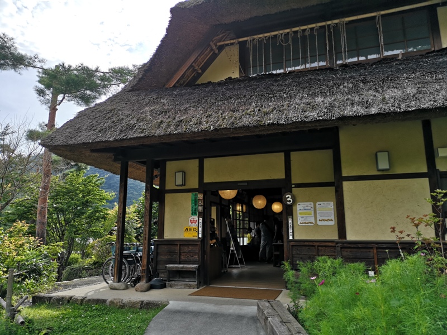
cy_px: 168
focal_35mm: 27
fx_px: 349
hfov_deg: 65.3
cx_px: 224
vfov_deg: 51.4
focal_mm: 3.95
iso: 50
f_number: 1.8
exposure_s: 1/1038
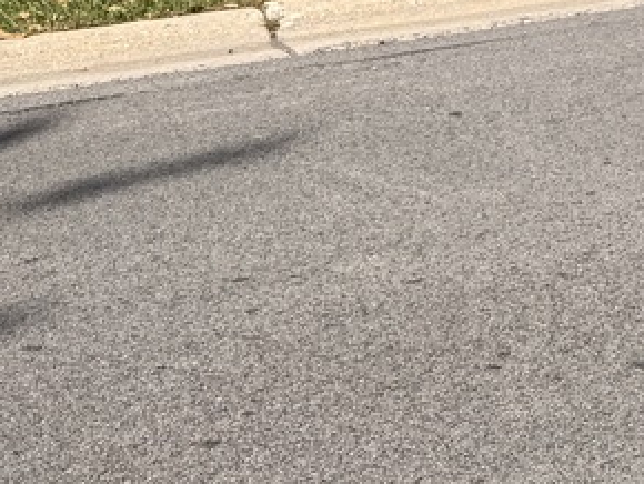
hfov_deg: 13.7
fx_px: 2216
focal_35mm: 119
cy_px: -495
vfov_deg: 11.2
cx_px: 1348
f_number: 1.78
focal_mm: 6.76
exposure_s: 1/1721
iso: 80
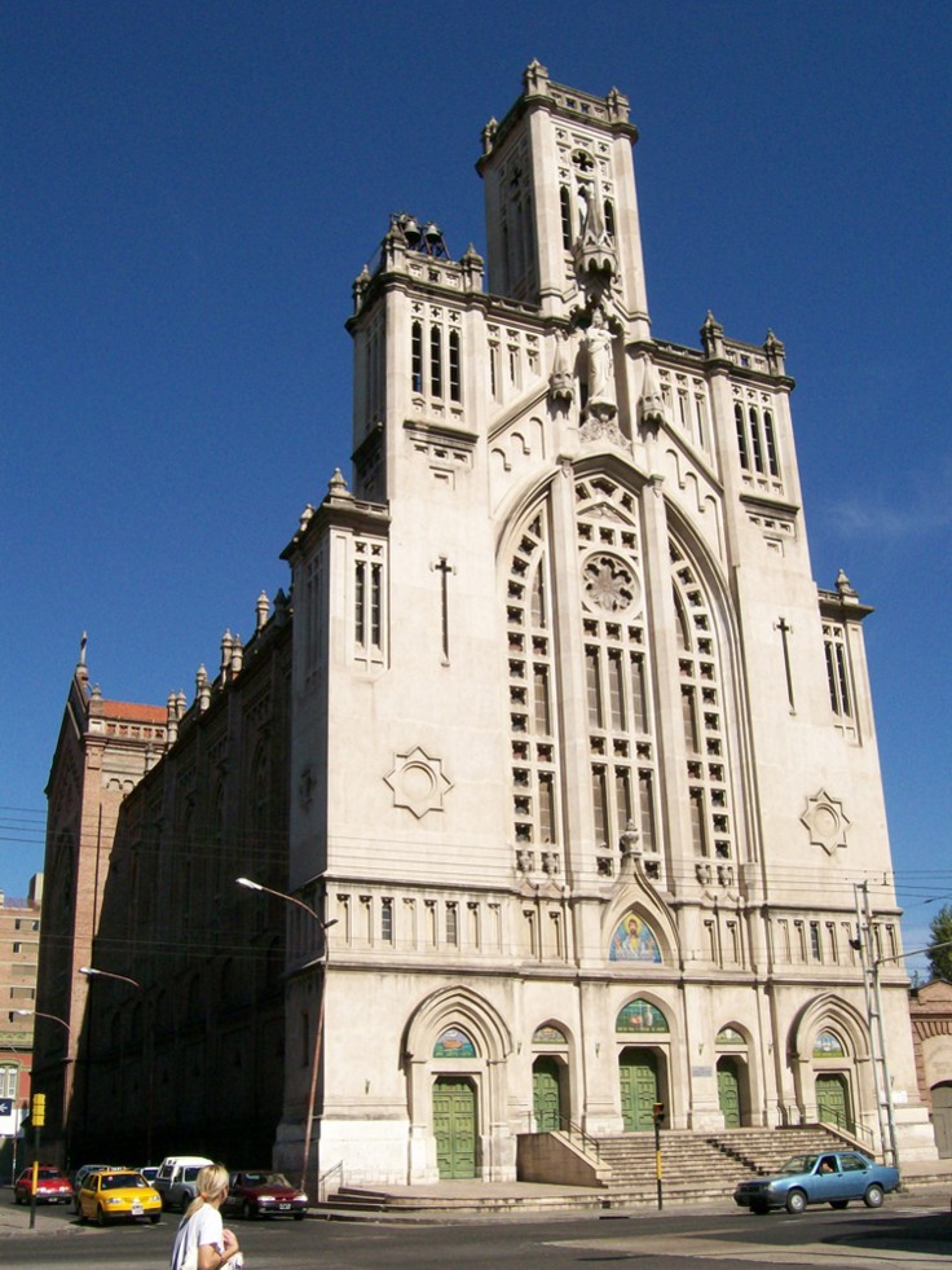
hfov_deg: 39.7
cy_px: 635
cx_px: 476
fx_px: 1320
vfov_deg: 51.3
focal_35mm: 36
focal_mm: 6
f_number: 4.8
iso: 140
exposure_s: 1/1401
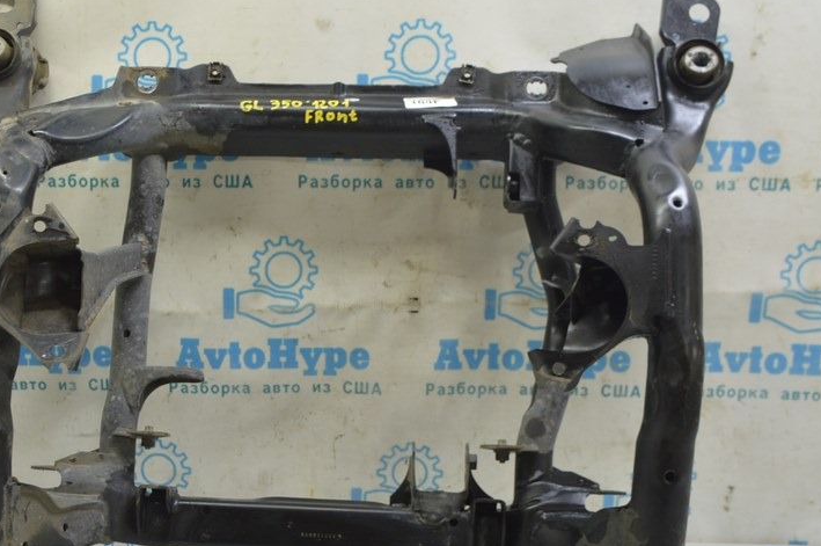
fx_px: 1185
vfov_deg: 25.8
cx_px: 271
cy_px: 351
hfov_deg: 37.8
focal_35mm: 52
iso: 400
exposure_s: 1/20
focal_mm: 24
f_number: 5.6
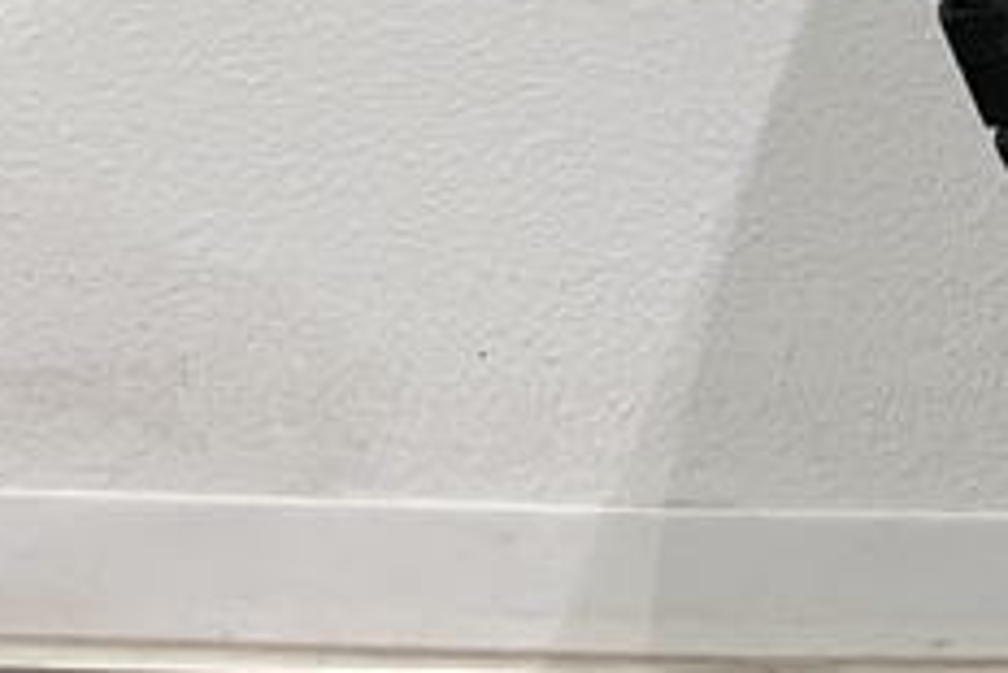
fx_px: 4707
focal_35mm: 168
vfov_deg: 7.8
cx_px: 2403
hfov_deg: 10.5
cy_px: -742
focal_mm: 4.2
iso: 80
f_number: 1.6
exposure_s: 1/100
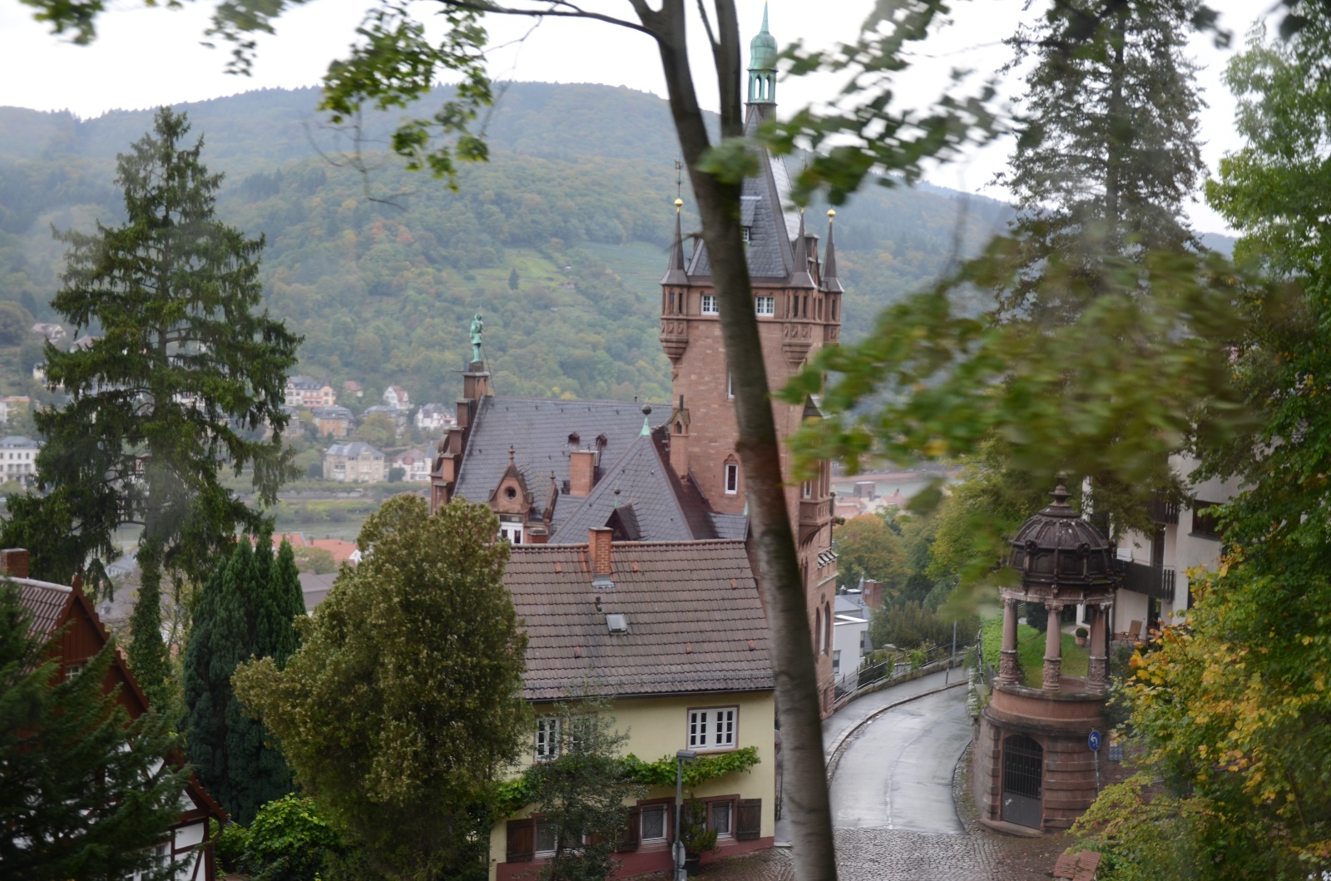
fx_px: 1771
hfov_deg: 41.2
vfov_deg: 27.9
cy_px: 440
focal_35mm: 48
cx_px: 666
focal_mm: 32
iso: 250
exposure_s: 1/50
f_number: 4.2
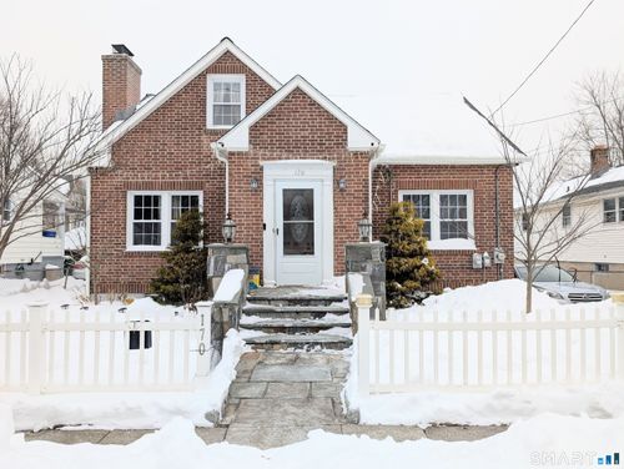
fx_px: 433
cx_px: 312
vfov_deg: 56.9
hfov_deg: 71.5
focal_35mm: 24
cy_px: 234
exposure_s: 1/256
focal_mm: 6.9
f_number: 1.68
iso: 22
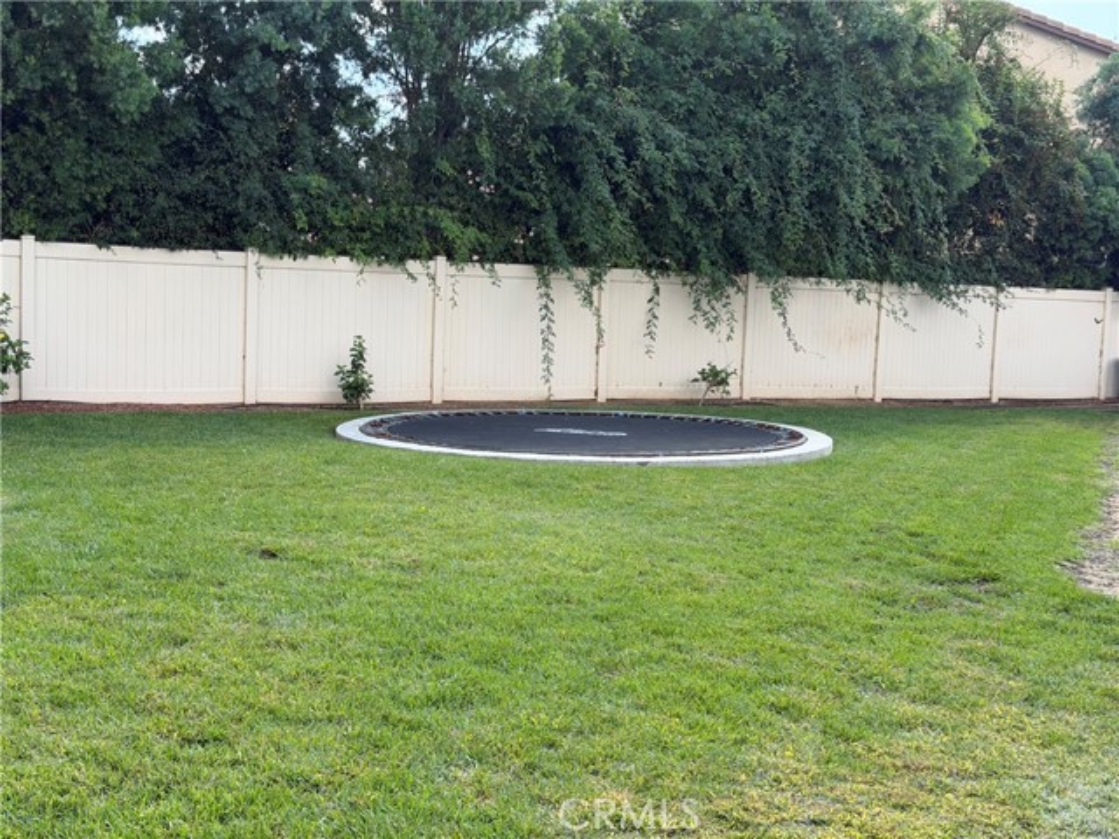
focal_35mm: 48
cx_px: 560
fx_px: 1552
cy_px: 420
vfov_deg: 30.3
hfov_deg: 39.7
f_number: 1.78
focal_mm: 6.76
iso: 64
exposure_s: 1/987
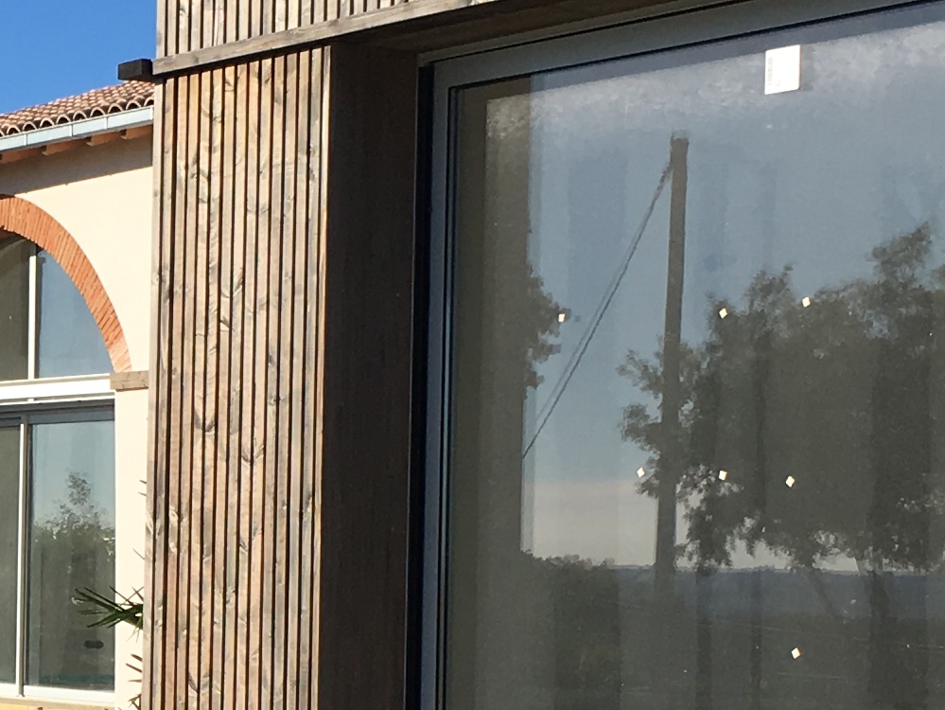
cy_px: 562
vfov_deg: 12.6
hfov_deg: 16.2
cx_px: -190
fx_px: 3195
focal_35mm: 117
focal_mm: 4.15
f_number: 2.2
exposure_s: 1/1603
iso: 25
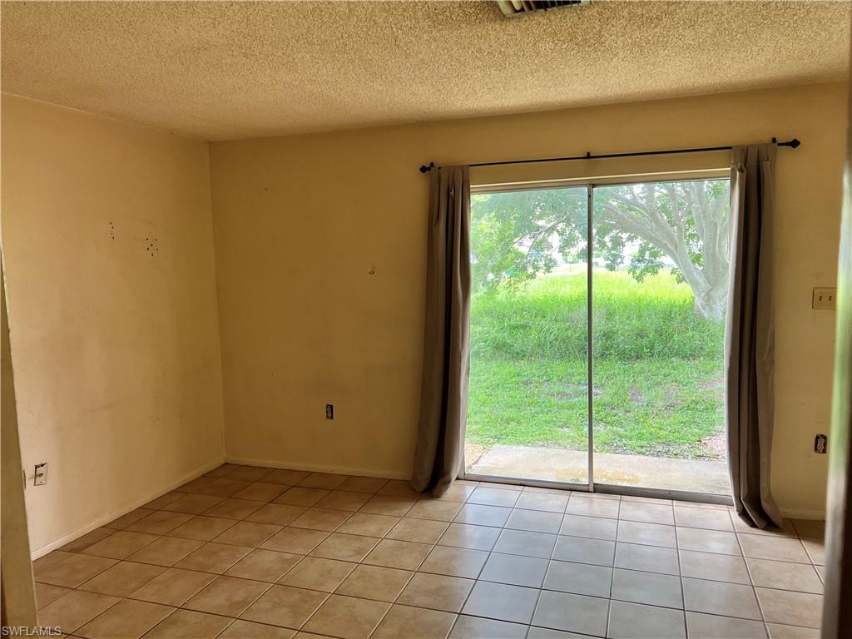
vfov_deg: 53.1
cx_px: 426
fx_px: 640
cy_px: 320
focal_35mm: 26
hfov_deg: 67.3
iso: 80
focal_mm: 5.7
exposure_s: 1/120
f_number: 1.5
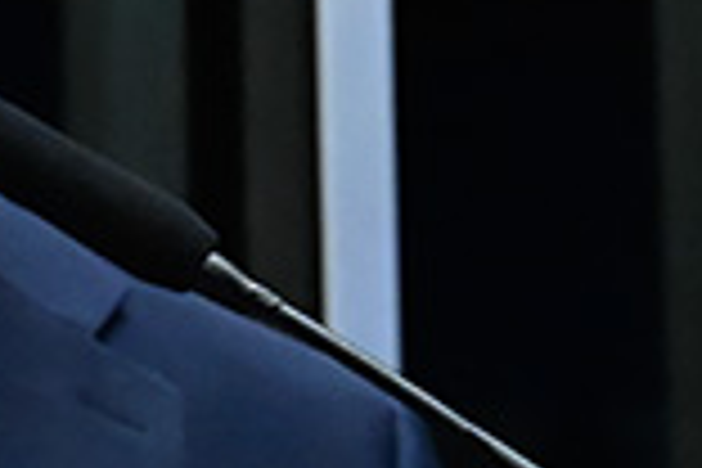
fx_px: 11270
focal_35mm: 578
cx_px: -148
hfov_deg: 3.6
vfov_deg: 2.4
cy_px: 387
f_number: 5.6
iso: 6400
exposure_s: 1/100
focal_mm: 70
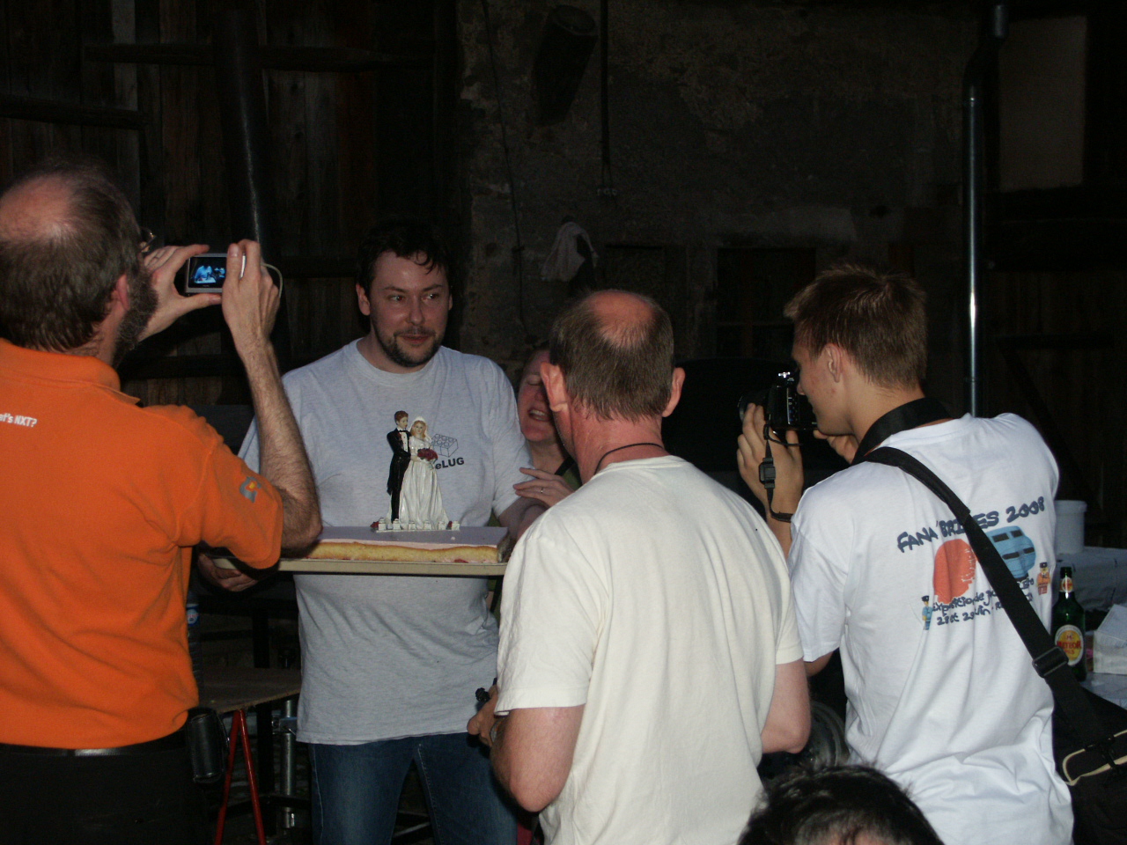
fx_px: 2116
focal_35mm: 65
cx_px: 564
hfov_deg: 29.8
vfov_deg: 22.6
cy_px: 422
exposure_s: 1/60
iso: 200
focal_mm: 16.22
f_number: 3.5
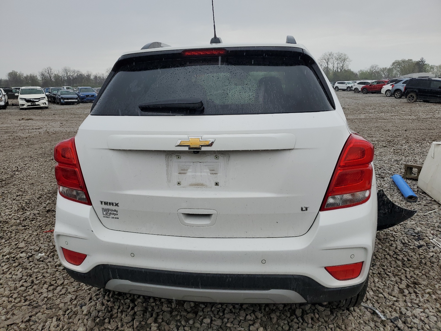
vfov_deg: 53.1
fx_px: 331
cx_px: 220
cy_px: 166
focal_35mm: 26
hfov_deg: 67.3
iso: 50
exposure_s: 1/588
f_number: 1.5
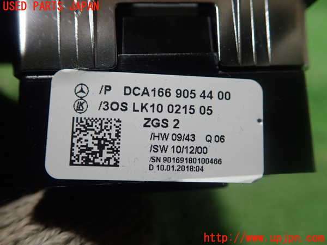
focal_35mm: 30
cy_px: 122
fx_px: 283
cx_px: 164
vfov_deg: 46.8
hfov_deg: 60.0
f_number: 2.3
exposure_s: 1/125
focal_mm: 5.5
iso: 320
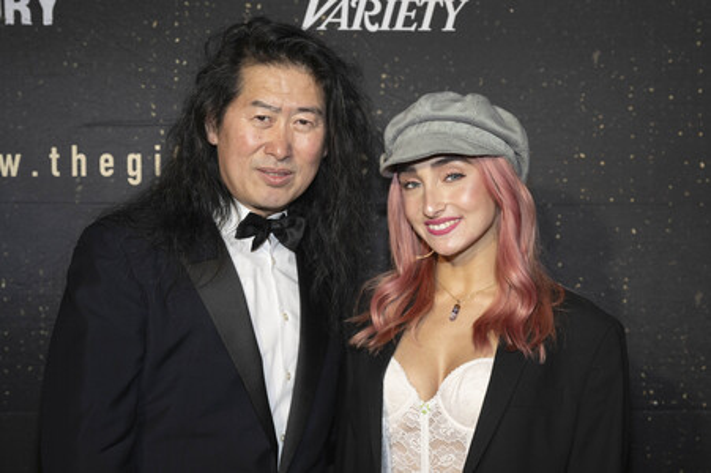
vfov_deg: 24.2
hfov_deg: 35.7
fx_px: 1105
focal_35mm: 56
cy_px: 236
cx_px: 356
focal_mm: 56
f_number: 5.6
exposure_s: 1/200
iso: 800
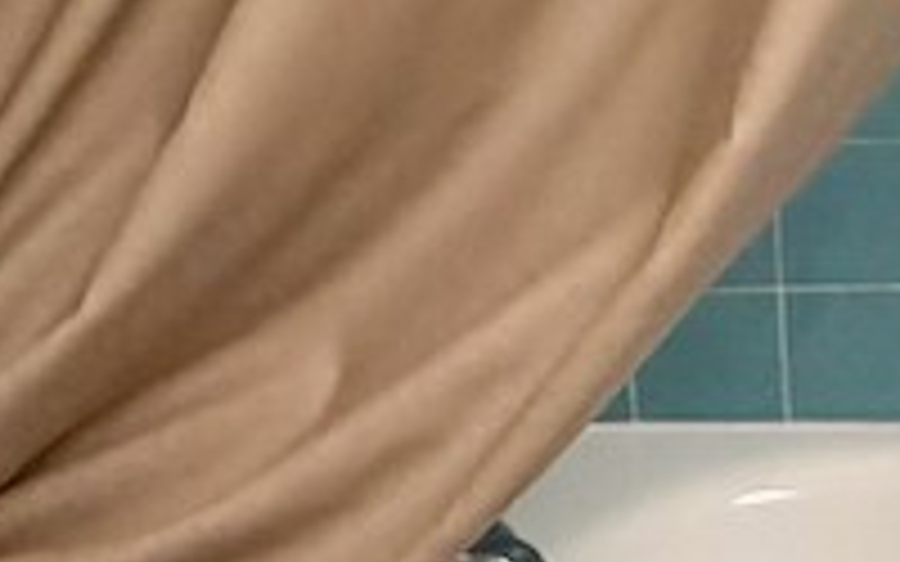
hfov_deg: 18.2
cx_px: 1516
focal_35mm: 95
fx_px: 2330
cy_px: -652
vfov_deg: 11.9
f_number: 2.2
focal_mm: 2.22
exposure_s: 1/60
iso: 250
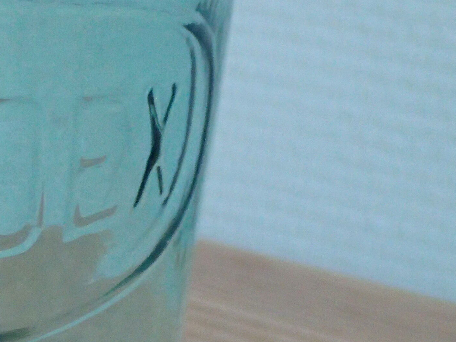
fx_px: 1594
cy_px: 139
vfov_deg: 12.2
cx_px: -126
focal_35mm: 121
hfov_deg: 15.5
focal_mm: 7.86
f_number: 2.9
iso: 800
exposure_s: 1/40
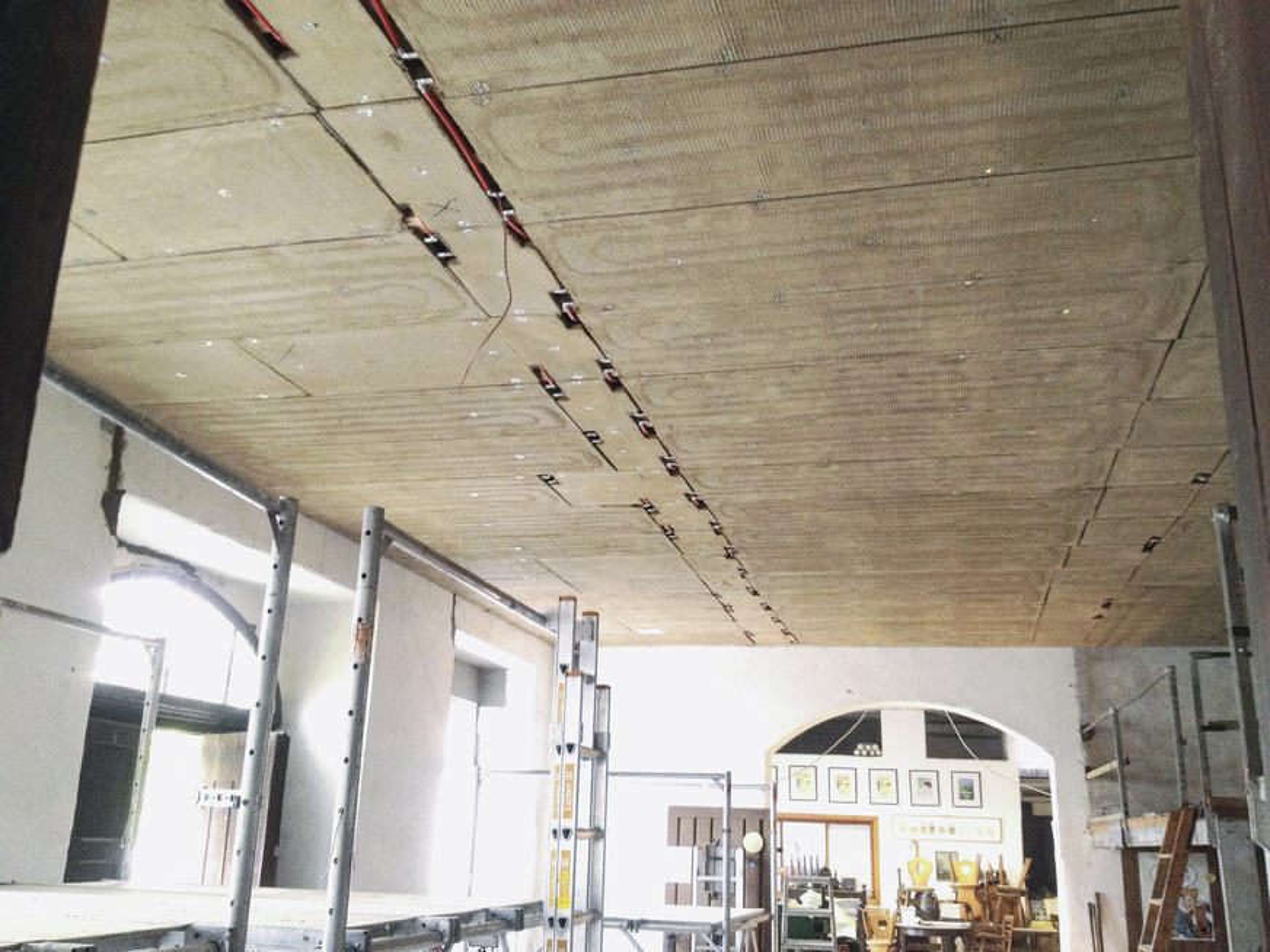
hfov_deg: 52.6
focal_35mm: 35
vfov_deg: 40.7
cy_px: 476
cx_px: 635
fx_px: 1284
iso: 160
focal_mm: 4.28
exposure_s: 1/20
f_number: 2.4
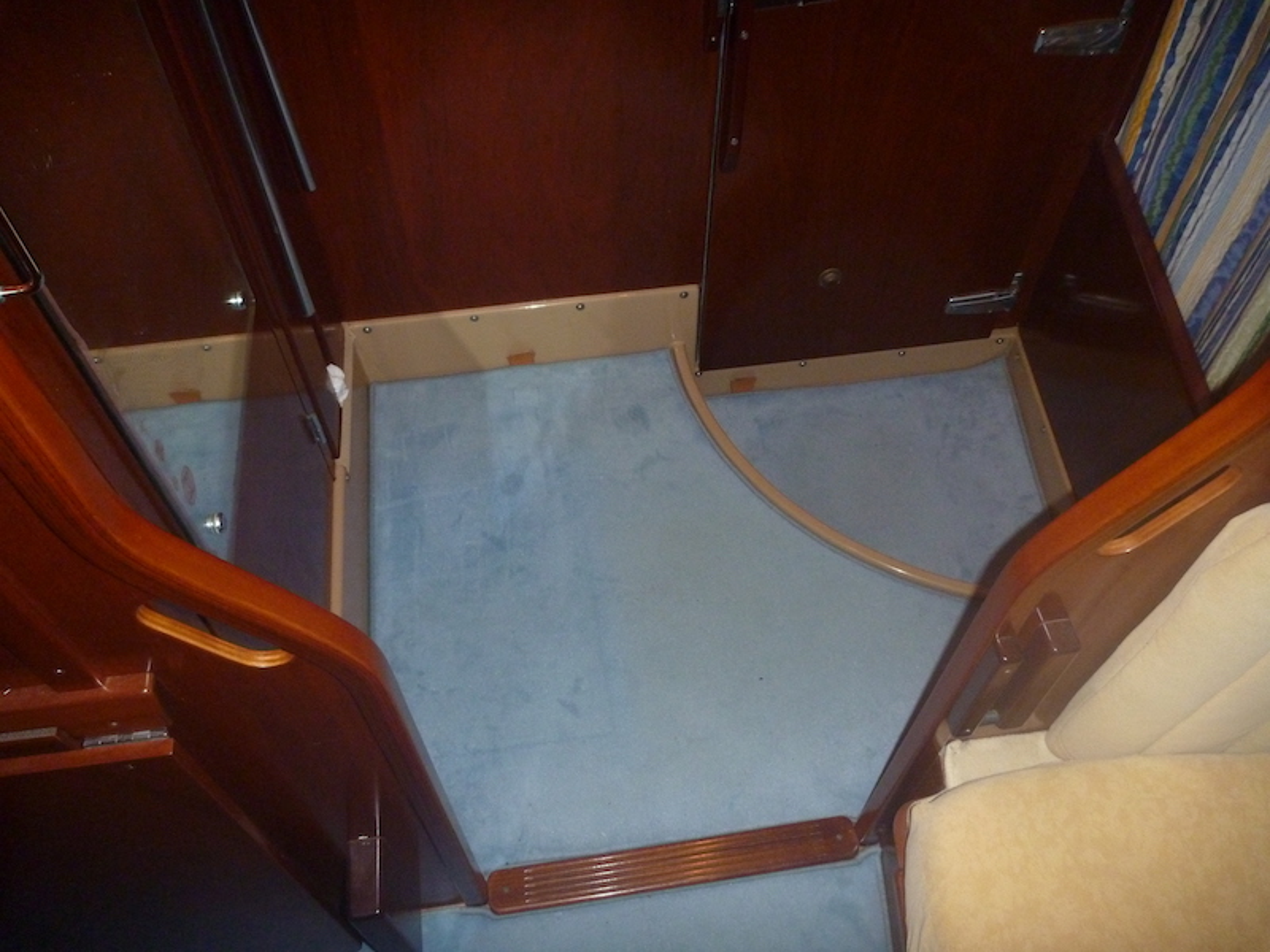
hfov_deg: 63.4
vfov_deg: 49.7
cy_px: 476
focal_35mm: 28
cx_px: 635
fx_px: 1027
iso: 400
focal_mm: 4.9
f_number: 3.3
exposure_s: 1/30
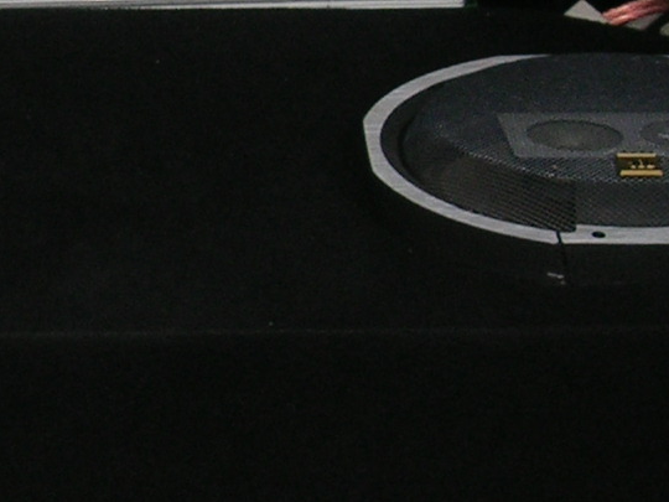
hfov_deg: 13.6
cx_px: 77
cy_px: 109
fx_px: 2783
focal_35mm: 144
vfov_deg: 10.3
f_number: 2.8
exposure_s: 1/60.1
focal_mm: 5.8
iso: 50
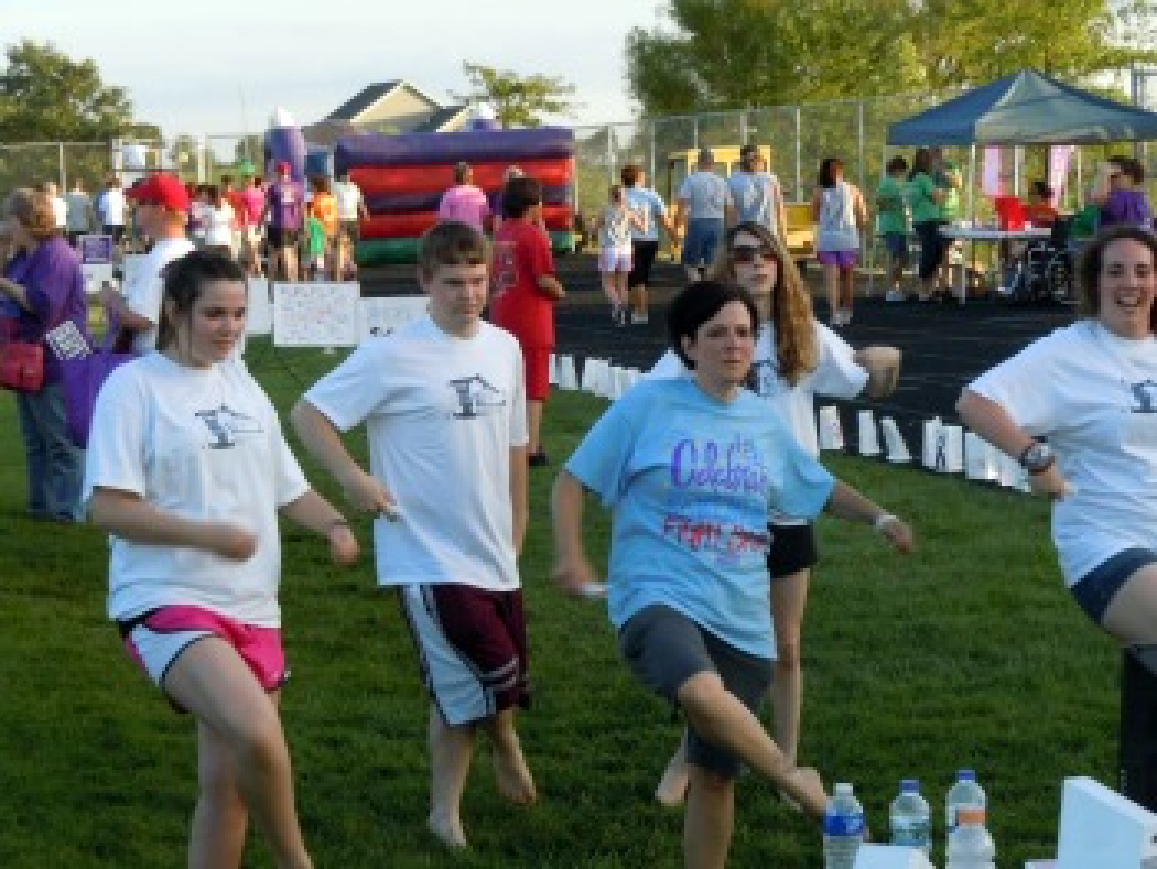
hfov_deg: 19.2
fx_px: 3412
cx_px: 578
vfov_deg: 14.5
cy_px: 434
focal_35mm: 102
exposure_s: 1/100
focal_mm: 18.3
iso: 125
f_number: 5.4
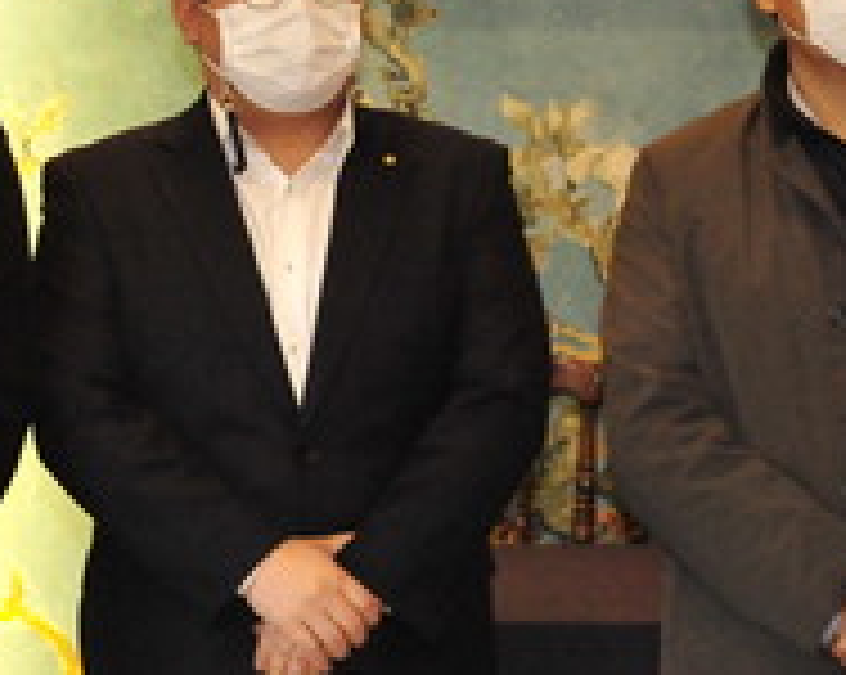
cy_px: 43
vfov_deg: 7.9
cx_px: 94
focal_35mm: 195
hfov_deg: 9.9
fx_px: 4877
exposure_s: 1/160
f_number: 5.6
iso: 6400
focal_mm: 65
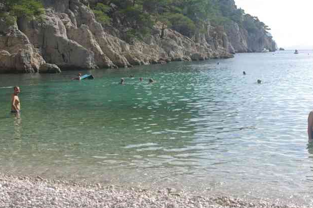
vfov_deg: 23.1
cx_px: 162
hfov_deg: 34.5
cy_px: 52
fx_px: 504
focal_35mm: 58
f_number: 8
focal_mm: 24
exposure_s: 1/180
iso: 100
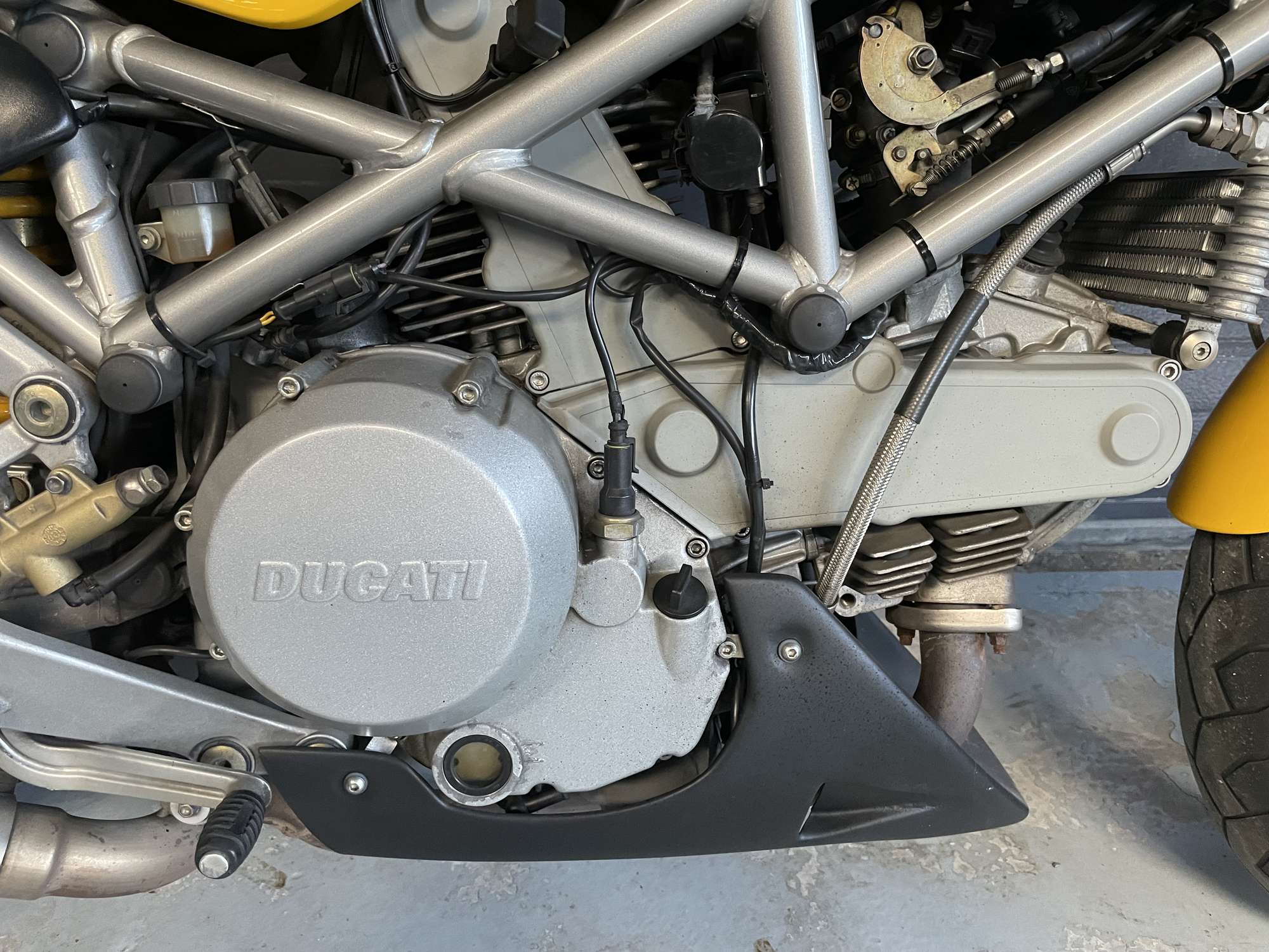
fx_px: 953
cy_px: 476
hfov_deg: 67.3
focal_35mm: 26
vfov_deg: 53.1
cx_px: 634
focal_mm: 4.2
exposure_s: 1/60
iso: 320
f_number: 1.6
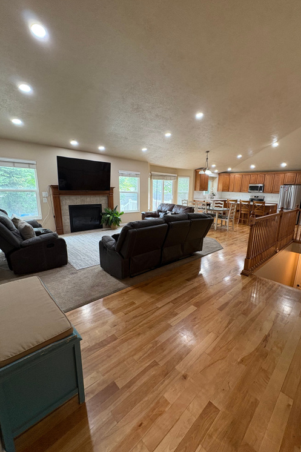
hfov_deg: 76.9
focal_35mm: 15
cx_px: 172
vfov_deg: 100.4
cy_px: 230
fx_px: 188
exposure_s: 1/60
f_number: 2.2
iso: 200
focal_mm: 2.22
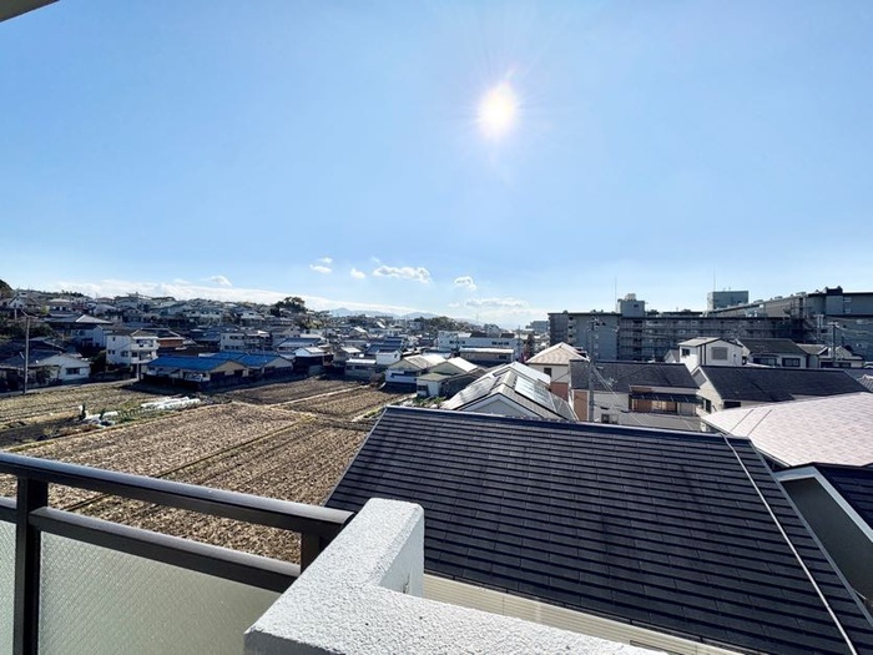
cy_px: 328
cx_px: 436
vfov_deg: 85.7
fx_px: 353
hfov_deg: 102.1
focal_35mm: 14
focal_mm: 2.22
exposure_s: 1/5650
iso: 32
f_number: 2.2
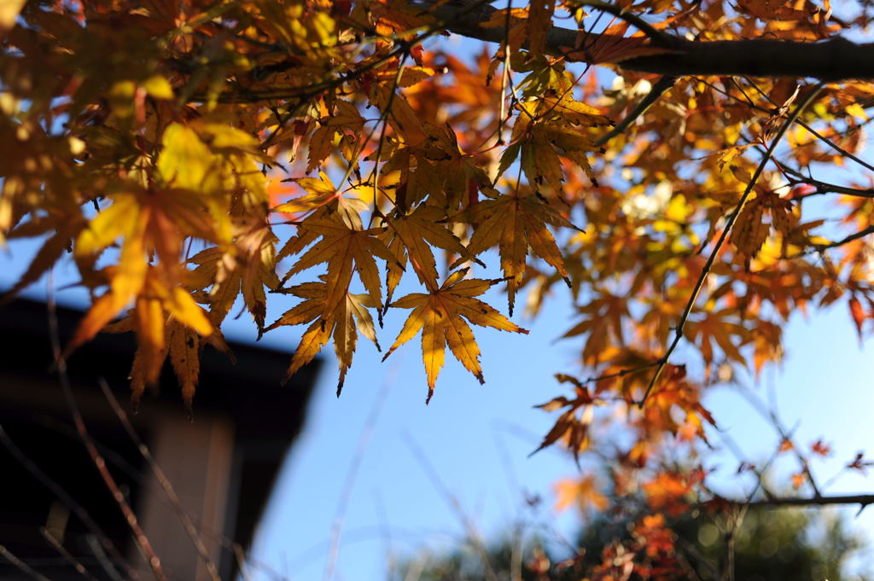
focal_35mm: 35
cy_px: 290
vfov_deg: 37.8
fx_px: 849
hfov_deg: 54.5
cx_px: 437
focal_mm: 35
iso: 200
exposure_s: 1/1000
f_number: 3.2
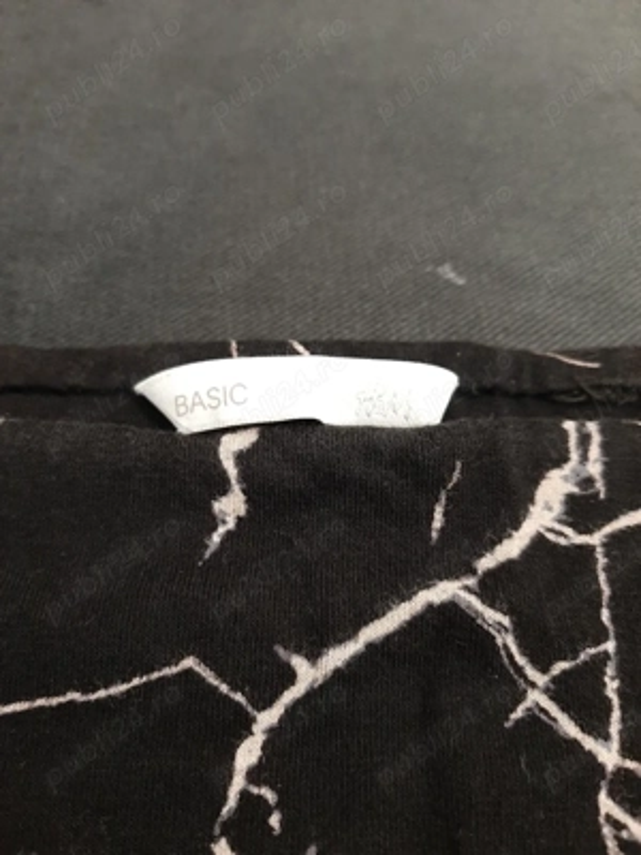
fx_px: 642
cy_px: 428
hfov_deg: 53.1
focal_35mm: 26
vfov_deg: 67.3
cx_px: 320
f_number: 1.7
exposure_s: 1/25
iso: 400
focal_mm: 3.93
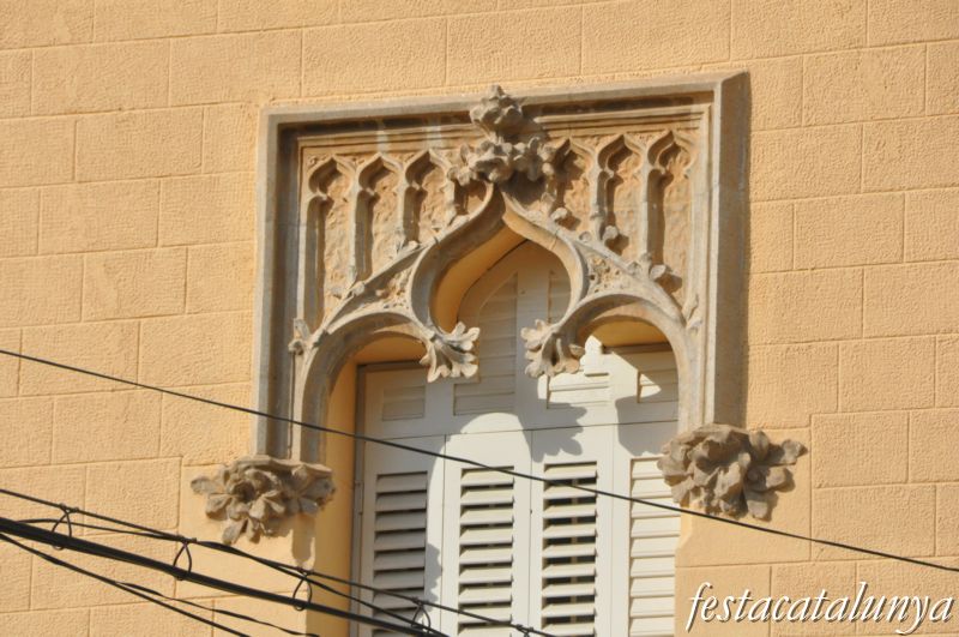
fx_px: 7980
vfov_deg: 4.6
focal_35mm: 300
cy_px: 318
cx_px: 480
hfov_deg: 6.9
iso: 1000
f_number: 11
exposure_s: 1/2000
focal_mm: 200
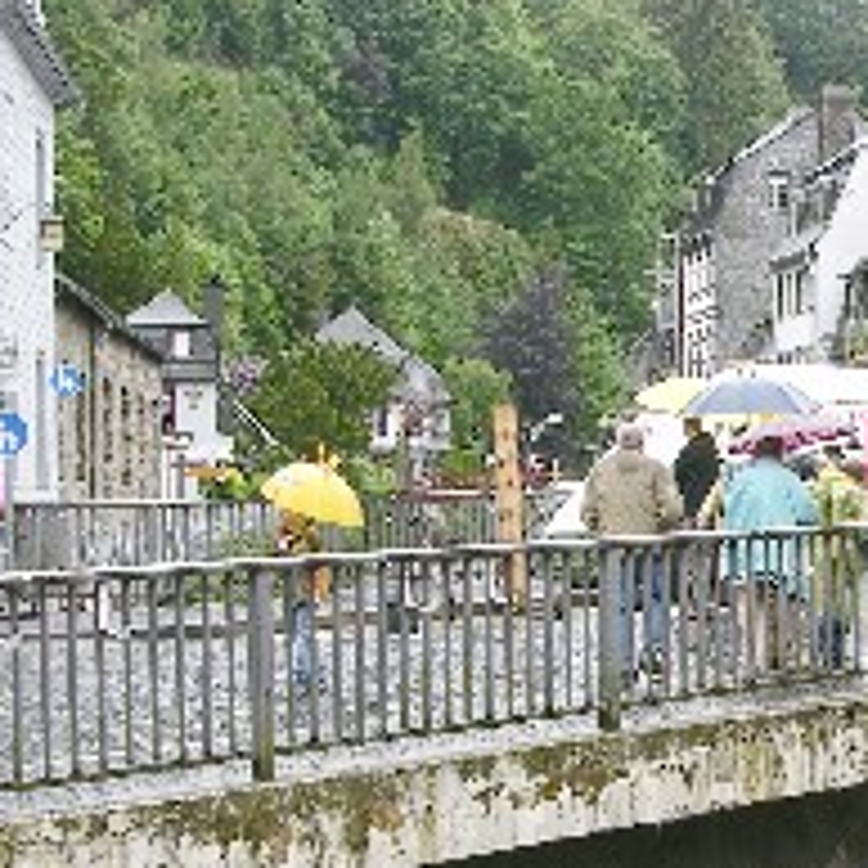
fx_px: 2667
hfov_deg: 18.1
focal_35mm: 94
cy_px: 666
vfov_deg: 18.4
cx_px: 857
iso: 50
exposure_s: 1/59.3
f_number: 5
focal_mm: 8.9
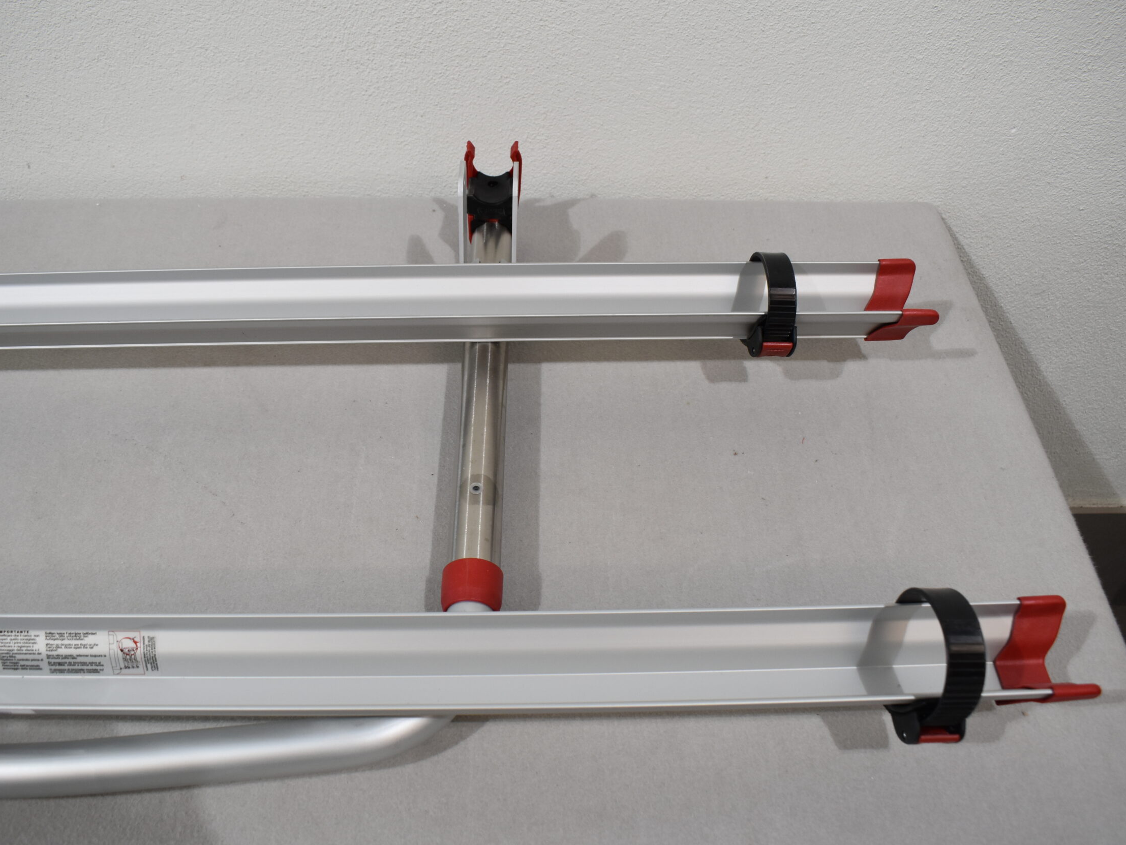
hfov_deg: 59.9
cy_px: 430
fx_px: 976
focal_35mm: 30
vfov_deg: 46.8
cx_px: 534
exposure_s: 1/125
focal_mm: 18
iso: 400
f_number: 5.6
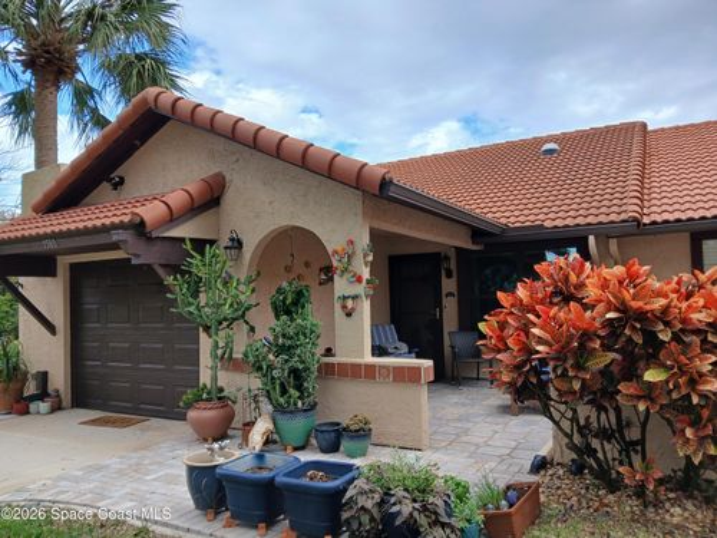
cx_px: 358
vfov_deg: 53.1
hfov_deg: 67.3
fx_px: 539
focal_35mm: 26
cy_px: 269
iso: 20
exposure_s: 1/149
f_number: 1.8
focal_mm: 3.98
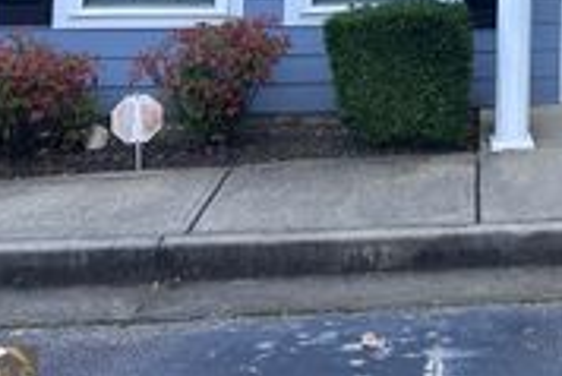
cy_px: -188
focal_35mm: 76
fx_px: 1187
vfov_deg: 16.4
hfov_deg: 24.5
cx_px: 650
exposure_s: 1/1009
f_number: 1.5
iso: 50
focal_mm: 5.7
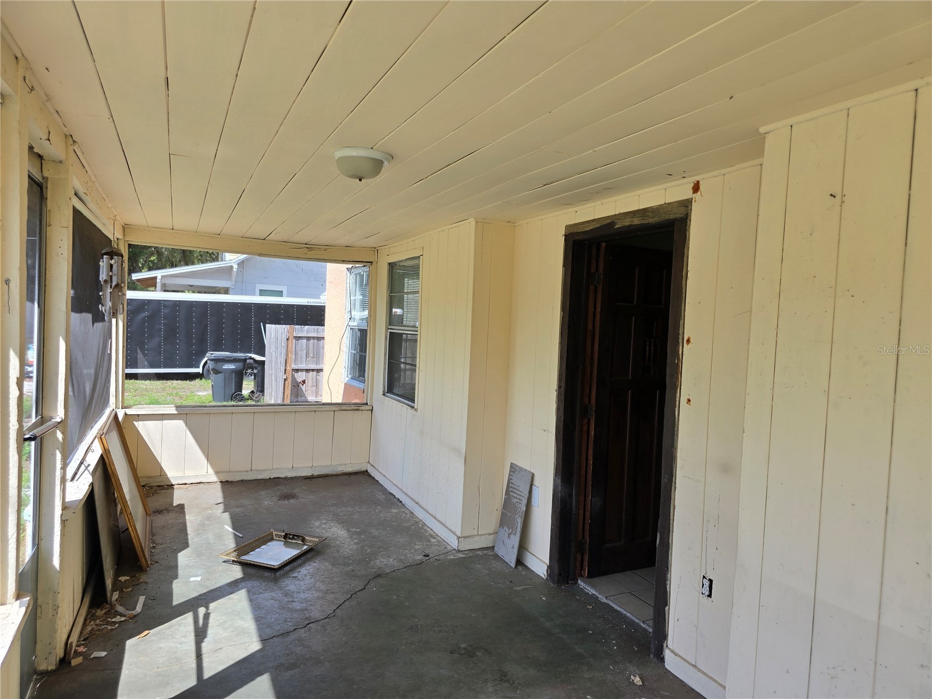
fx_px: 619
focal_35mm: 23
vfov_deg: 58.9
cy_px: 350
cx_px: 466
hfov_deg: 73.9
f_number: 1.7
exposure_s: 1/201
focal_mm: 6.3
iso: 12
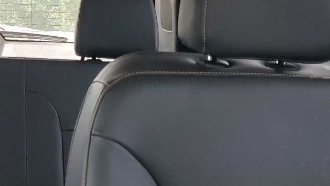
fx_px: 630
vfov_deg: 16.5
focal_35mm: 72
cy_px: 4
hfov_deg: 27.4
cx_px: -13
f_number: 1.5
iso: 70
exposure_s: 1/120
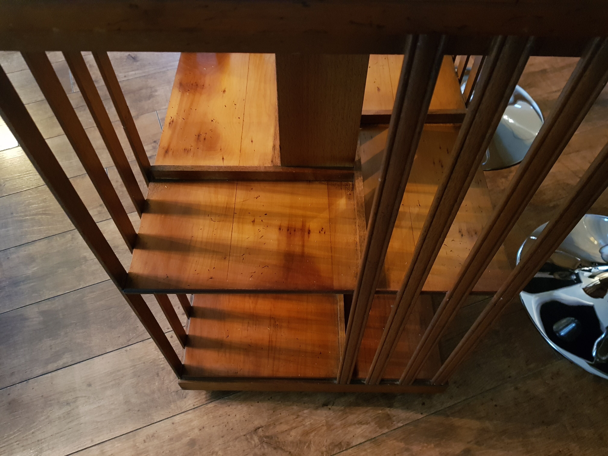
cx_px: 304
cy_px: 228
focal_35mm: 26
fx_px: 457
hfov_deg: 67.3
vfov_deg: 53.1
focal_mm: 4.2
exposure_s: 1/10
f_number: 1.7
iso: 400
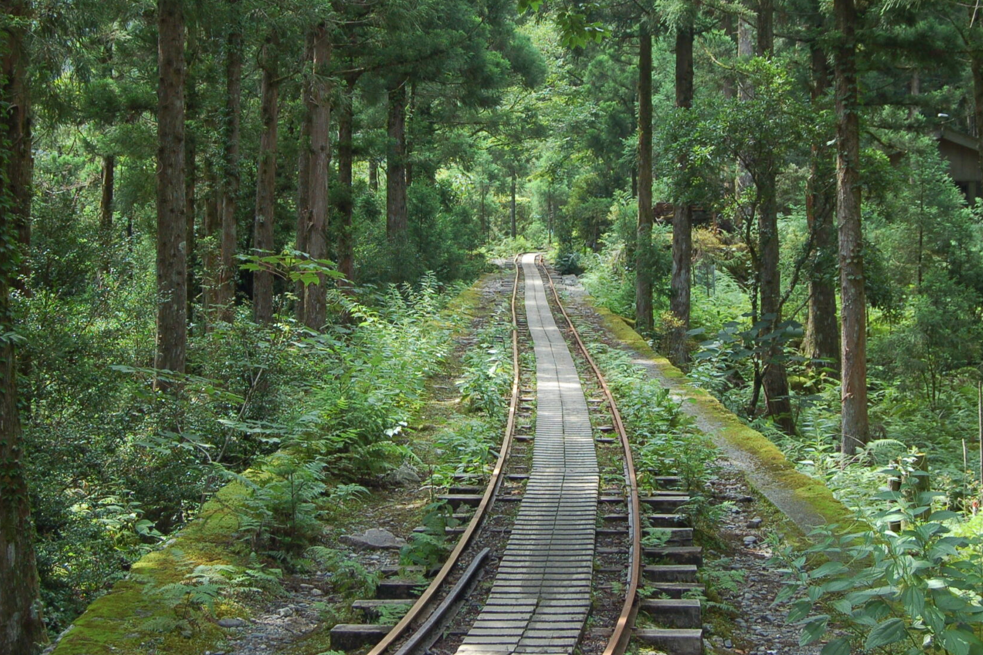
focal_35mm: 72
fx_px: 1960
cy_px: 209
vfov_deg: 18.9
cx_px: 524
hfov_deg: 28.2
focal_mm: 31
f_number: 5.6
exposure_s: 1/125
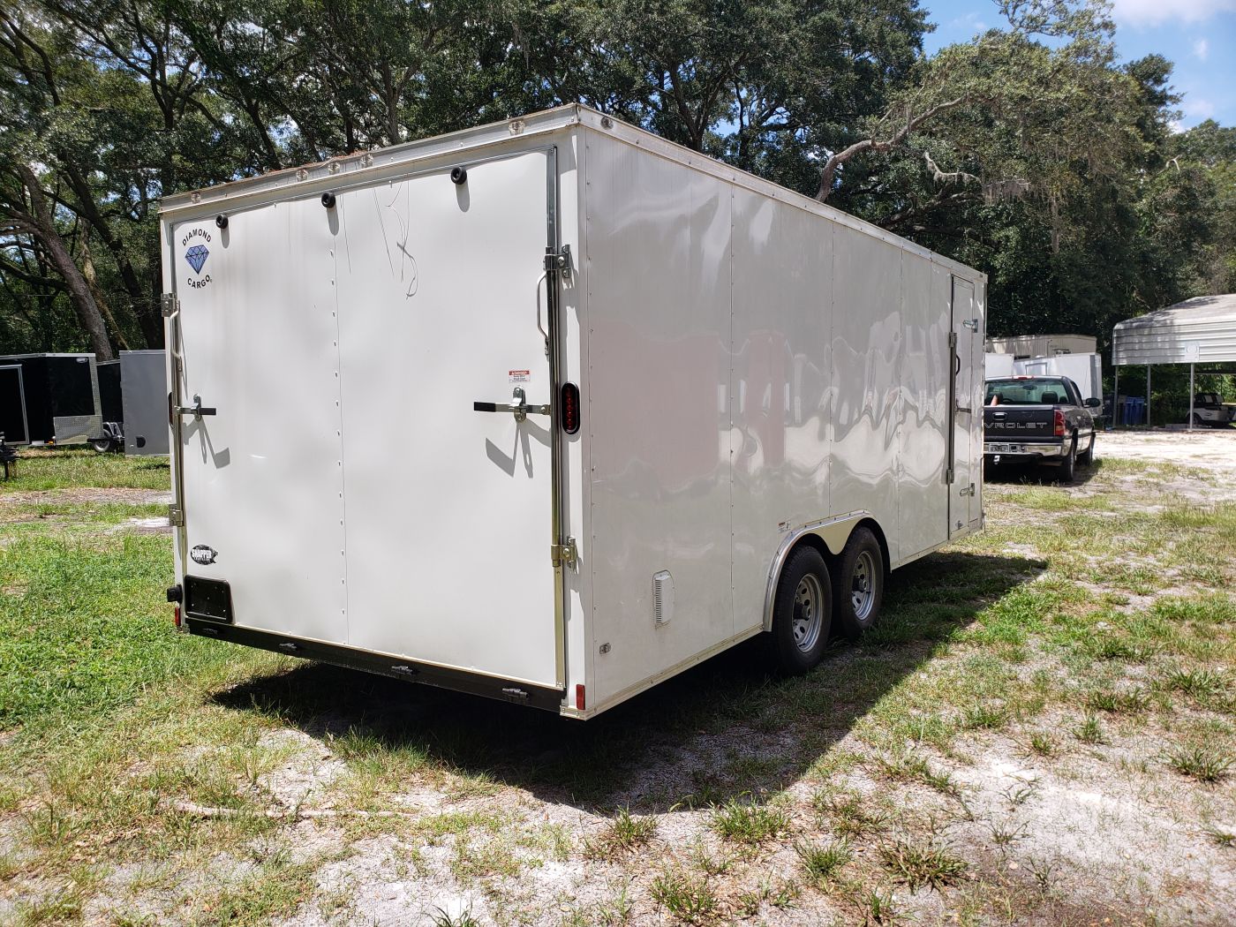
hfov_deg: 67.3
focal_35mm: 26
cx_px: 618
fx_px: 928
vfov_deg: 53.1
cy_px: 464
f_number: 2.4
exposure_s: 1/1019
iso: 50
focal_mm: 4.3
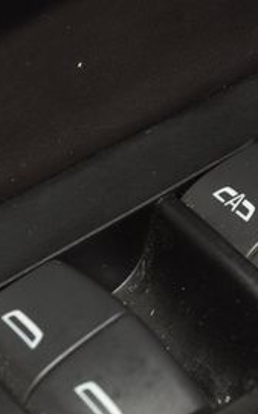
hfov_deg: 5.2
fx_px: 2851
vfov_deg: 8.3
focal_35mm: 253
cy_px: 228
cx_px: 282
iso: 100
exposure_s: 1/125
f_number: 8
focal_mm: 70
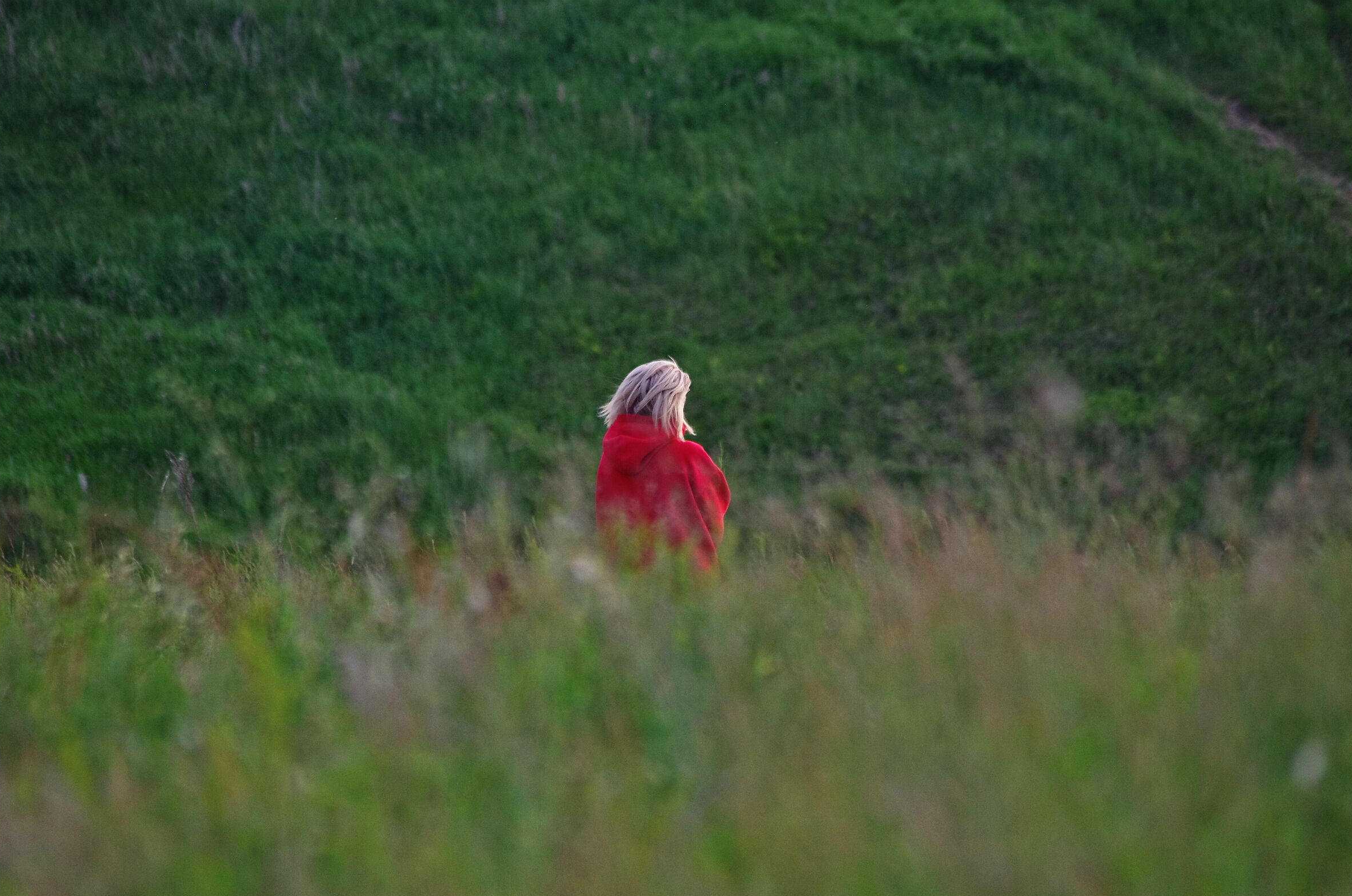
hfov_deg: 7.2
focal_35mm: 288
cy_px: 452
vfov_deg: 4.8
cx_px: 675
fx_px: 10793
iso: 800
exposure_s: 1/500
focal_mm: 190
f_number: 5.6
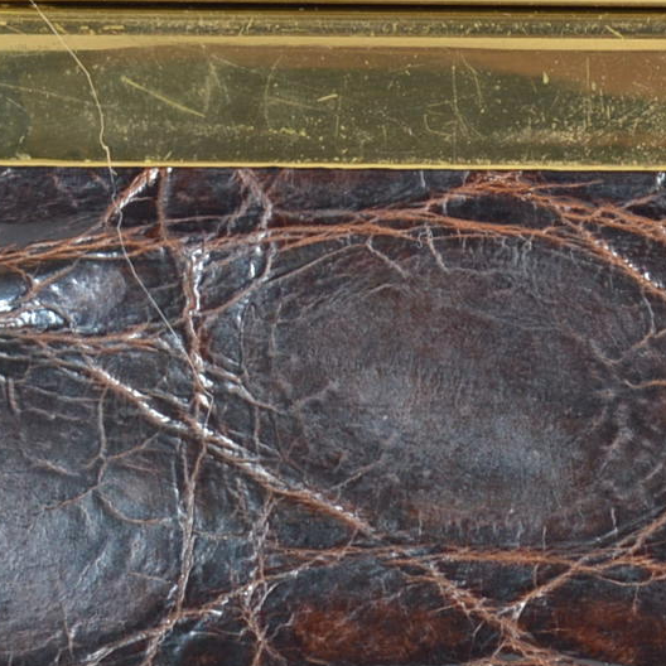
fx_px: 7105
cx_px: 1136
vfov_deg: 5.4
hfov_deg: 5.3
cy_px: 459
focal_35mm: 326
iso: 100
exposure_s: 1/80
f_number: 6.3
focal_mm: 45
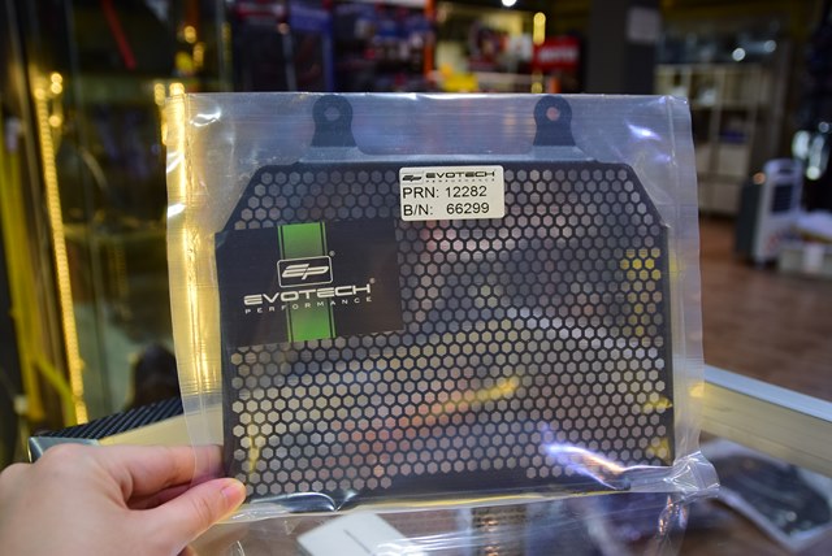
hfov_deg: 57.2
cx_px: 416
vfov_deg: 40.0
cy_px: 278
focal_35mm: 33
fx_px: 763
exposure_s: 1/30
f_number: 4
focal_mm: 22
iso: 500
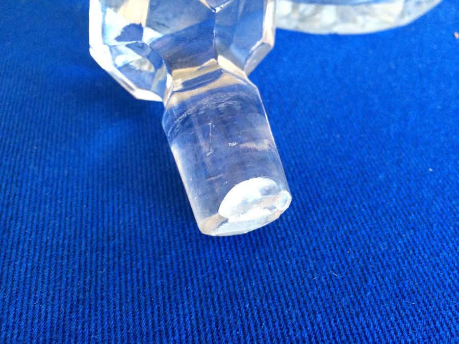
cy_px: 172
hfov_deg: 60.0
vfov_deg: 46.8
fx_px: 398
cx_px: 230
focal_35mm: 30
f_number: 2.2
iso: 160
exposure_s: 1/30
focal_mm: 4.12
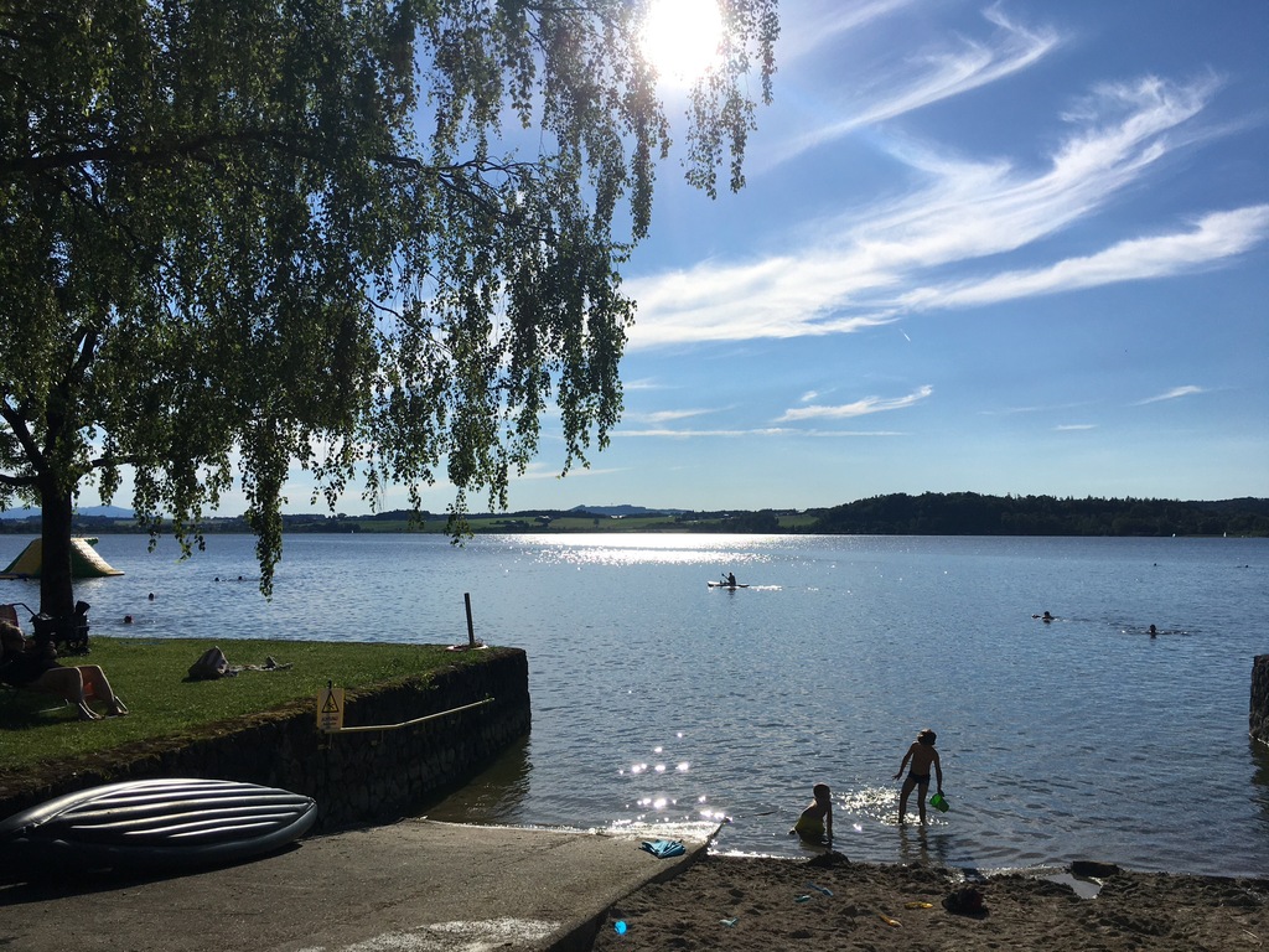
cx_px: 634
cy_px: 476
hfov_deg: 61.7
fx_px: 1063
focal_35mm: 29
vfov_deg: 48.2
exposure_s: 1/5128
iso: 25
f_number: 2.2
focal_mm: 4.15
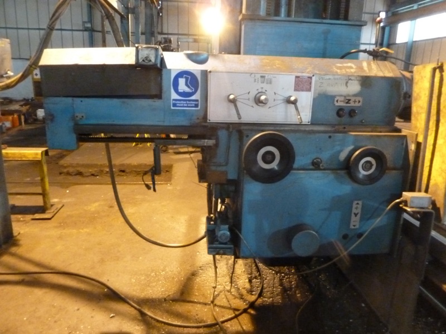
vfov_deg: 54.9
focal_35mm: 25
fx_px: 322
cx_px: 223
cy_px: 167
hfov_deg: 69.4
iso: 1000
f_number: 3.3
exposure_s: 1/15
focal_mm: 4.1
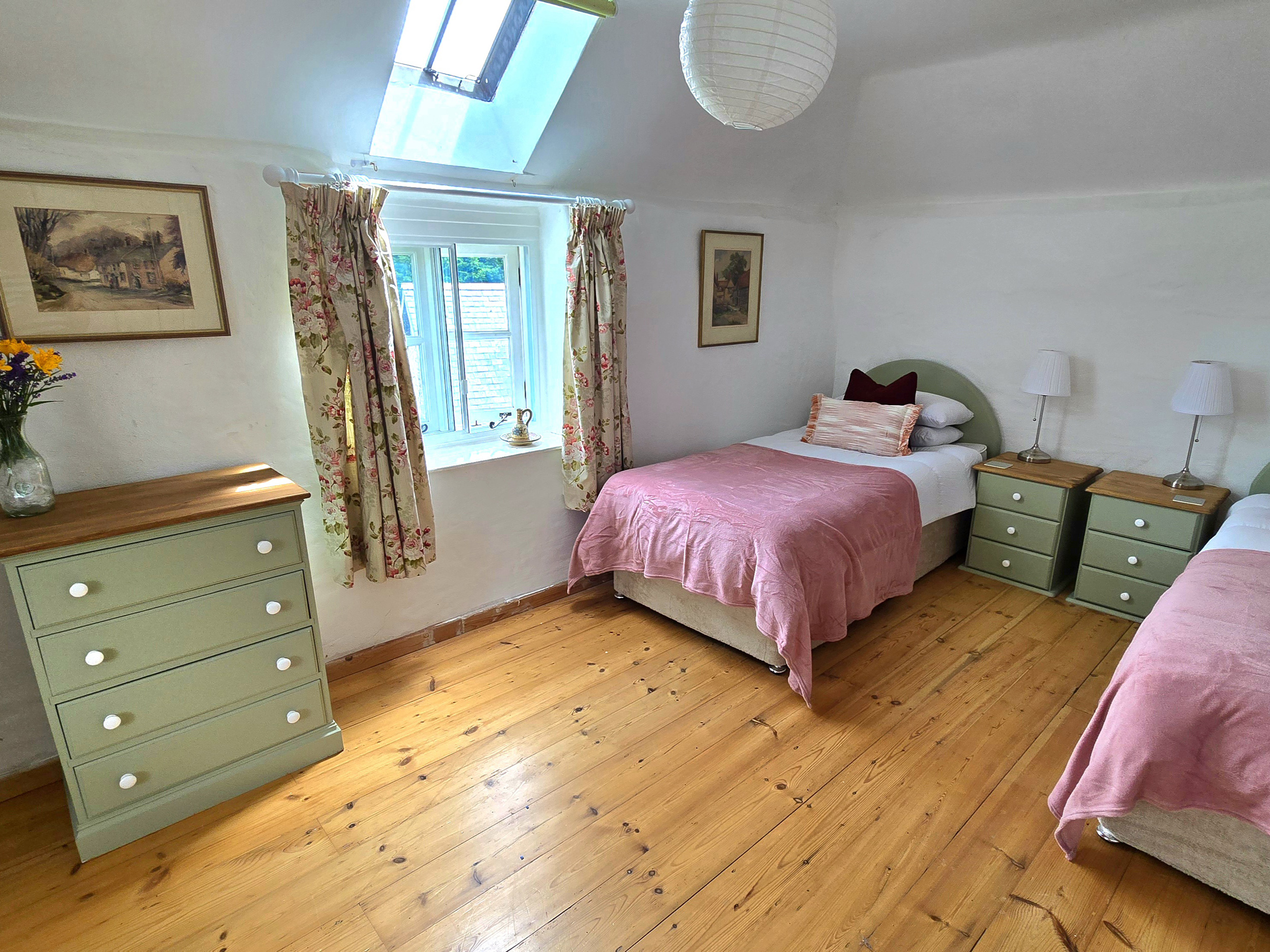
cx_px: 635
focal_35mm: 13
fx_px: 477
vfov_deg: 89.9
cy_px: 476
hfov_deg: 106.2
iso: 50
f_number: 2.2
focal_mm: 2.2
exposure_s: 1/101
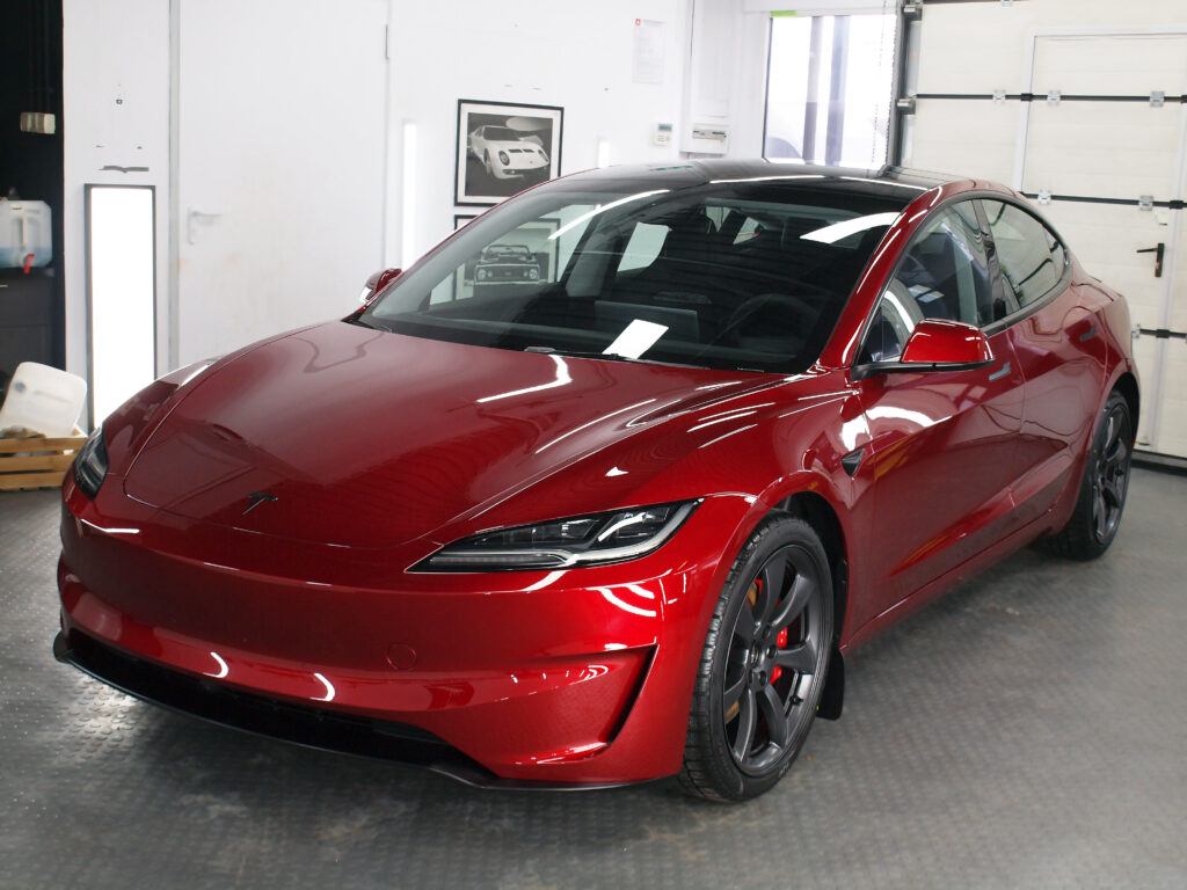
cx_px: 594
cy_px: 445
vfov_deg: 32.9
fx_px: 1509
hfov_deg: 42.9
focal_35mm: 44
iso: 400
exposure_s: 1/60
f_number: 4.5
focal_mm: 22
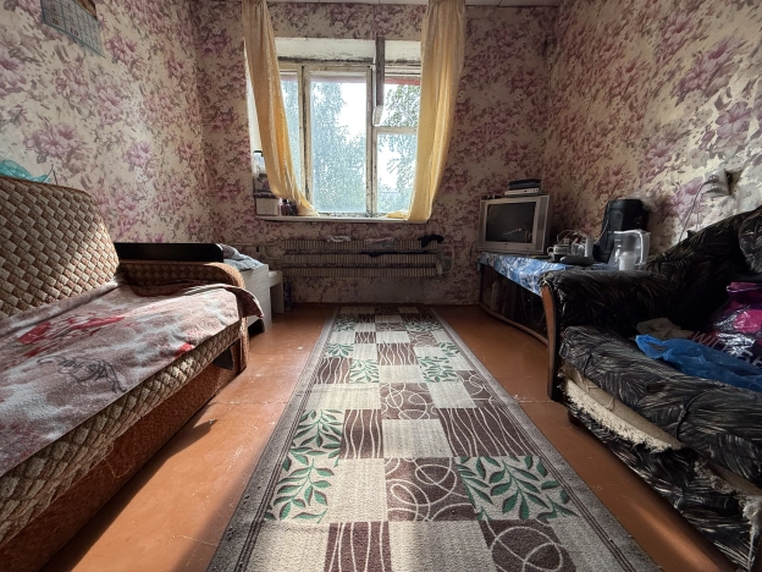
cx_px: 381
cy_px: 286
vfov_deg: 85.7
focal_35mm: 14
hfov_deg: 102.1
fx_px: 308
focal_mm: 2.22
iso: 160
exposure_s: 1/99
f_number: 2.2
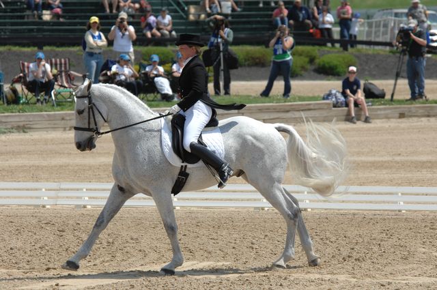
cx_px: 218
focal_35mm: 330
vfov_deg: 4.2
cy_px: 145
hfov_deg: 6.3
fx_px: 4001
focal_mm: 220
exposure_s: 1/800
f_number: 7.1
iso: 200
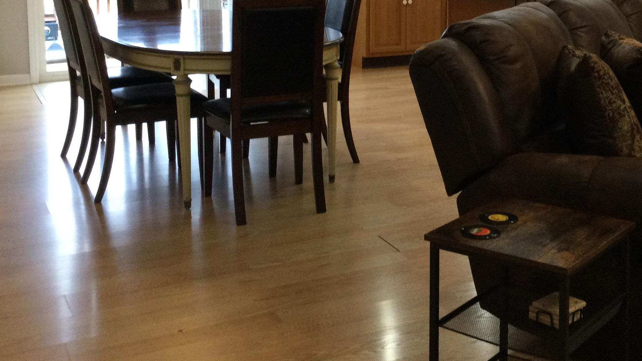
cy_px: 14
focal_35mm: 54
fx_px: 919
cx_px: 444
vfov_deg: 21.6
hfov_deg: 37.9
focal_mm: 3.3
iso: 64
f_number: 2.4
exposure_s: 1/30
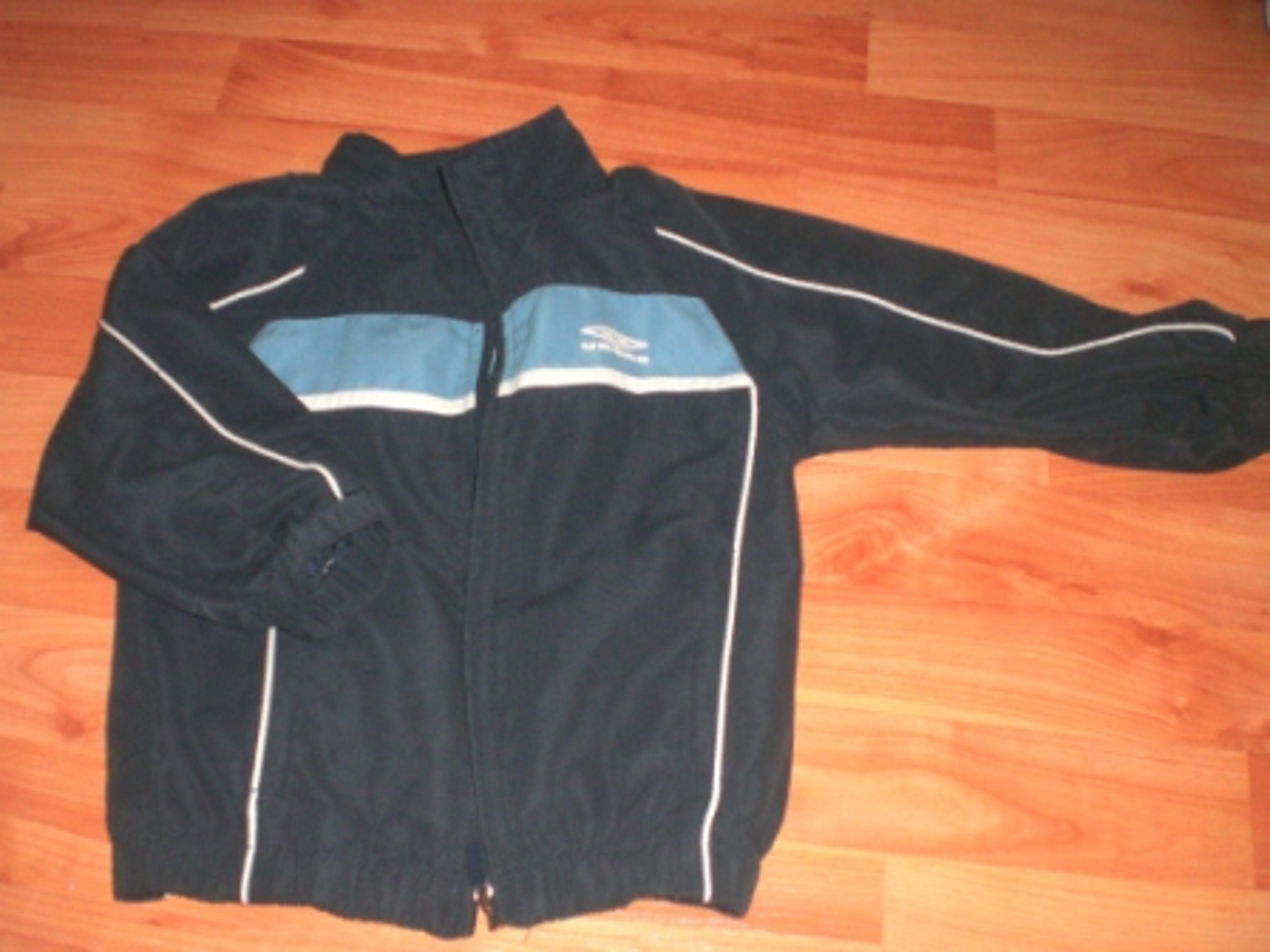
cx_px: 635
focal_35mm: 38
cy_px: 476
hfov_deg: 49.0
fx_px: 1394
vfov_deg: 37.7
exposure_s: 1/60
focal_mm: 6.3
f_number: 3.1
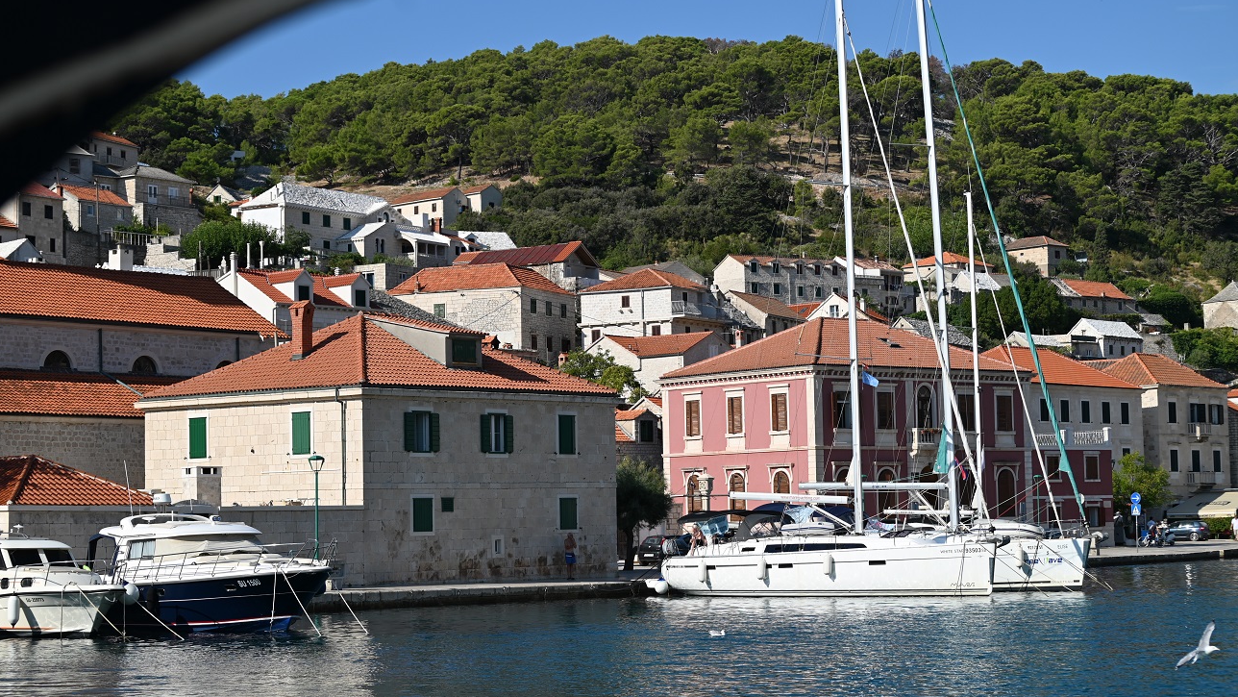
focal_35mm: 74
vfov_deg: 16.3
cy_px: 344
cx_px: 620
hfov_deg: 28.6
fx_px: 2430
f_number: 6.3
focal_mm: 70
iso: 100
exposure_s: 1/640
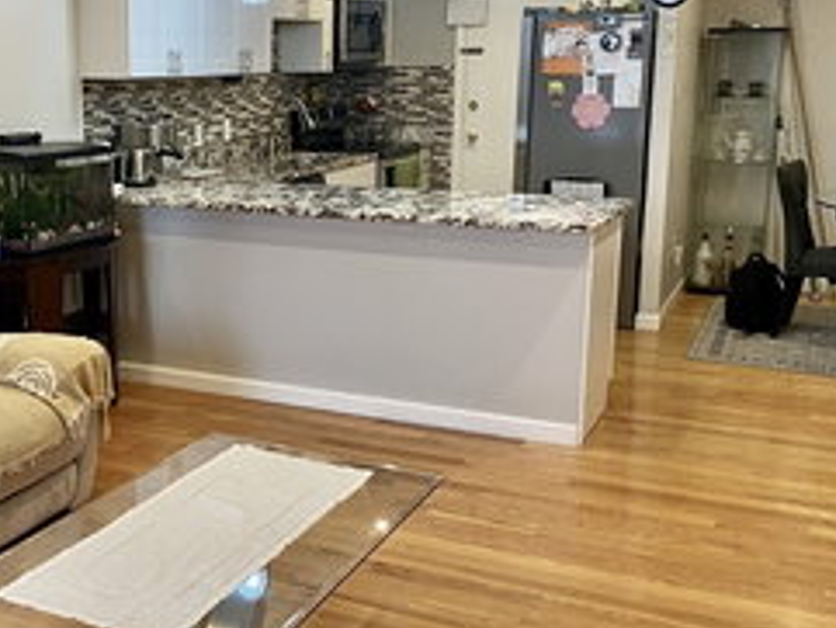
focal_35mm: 46
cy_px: 305
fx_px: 1111
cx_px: 206
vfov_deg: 31.5
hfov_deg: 40.0
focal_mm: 4.25
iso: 100
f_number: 1.8
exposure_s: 1/60
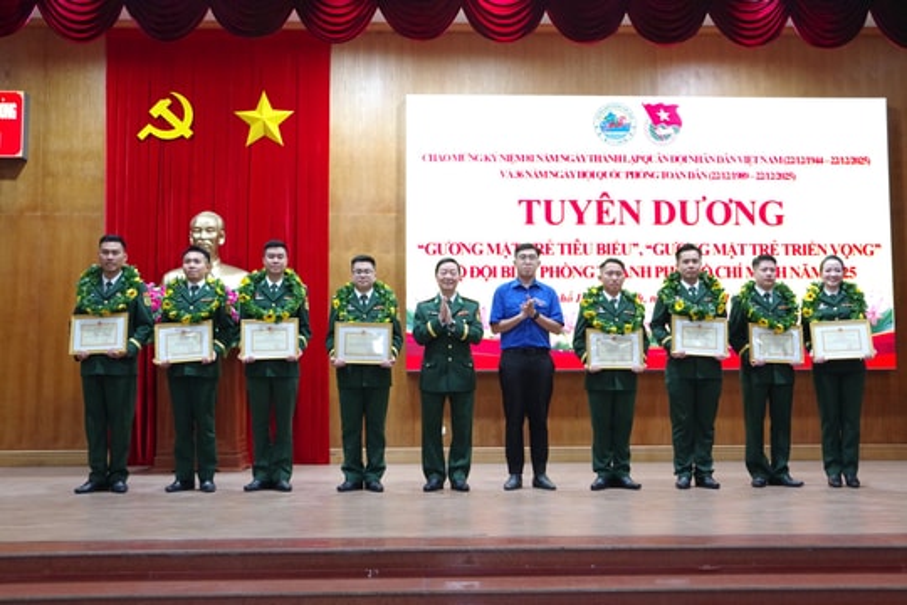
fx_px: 907
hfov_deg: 53.1
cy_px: 302
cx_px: 454
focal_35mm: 36
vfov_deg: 36.9
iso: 3200
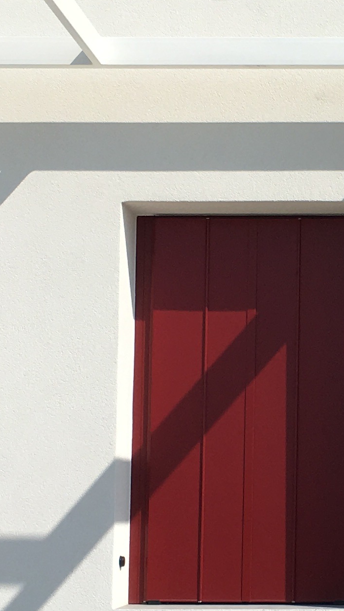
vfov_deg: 20.9
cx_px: 457
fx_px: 1653
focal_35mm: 102
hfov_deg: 11.5
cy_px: 394
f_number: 2.2
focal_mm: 4.15
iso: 25
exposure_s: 1/2959
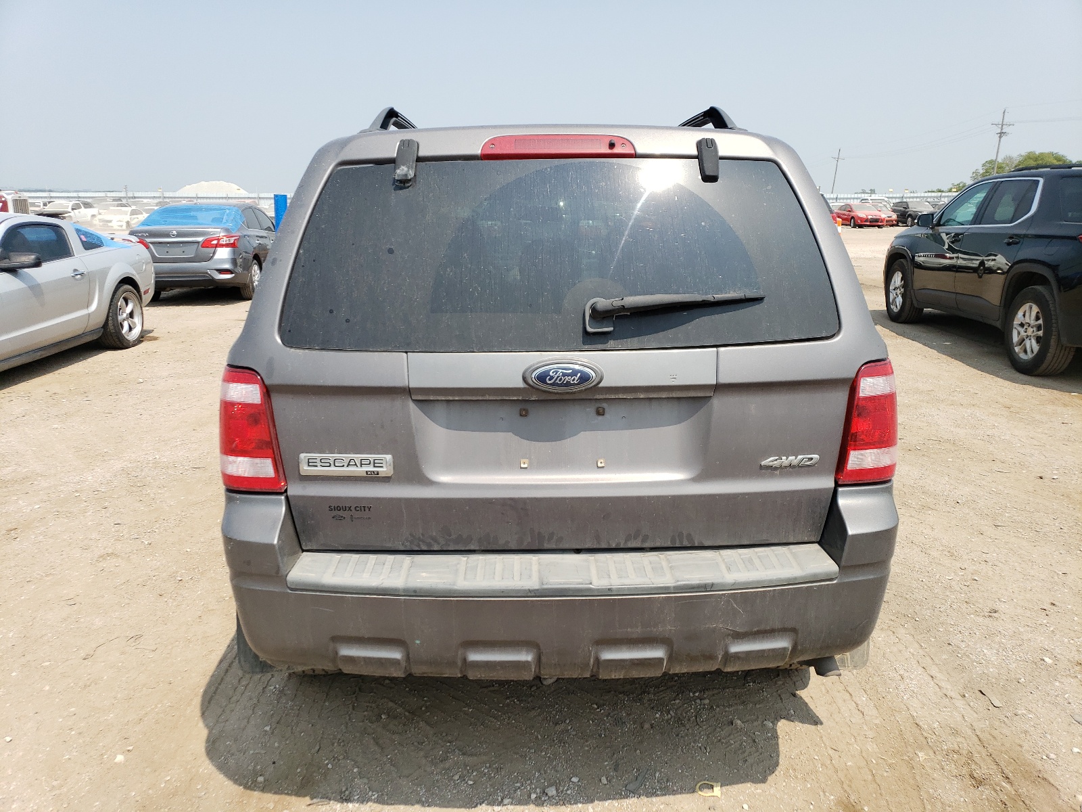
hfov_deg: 67.3
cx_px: 541
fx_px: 813
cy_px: 406
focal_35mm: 26
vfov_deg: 53.1
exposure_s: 1/2500
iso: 50
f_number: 1.5
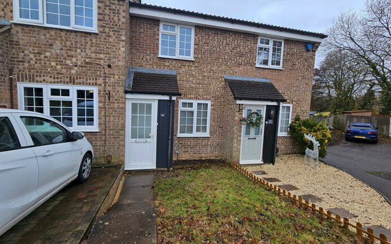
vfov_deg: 78.6
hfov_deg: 105.3
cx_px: 193
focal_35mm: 14
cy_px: 117
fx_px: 149
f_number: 2.2
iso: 50
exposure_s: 1/181
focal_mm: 2.2
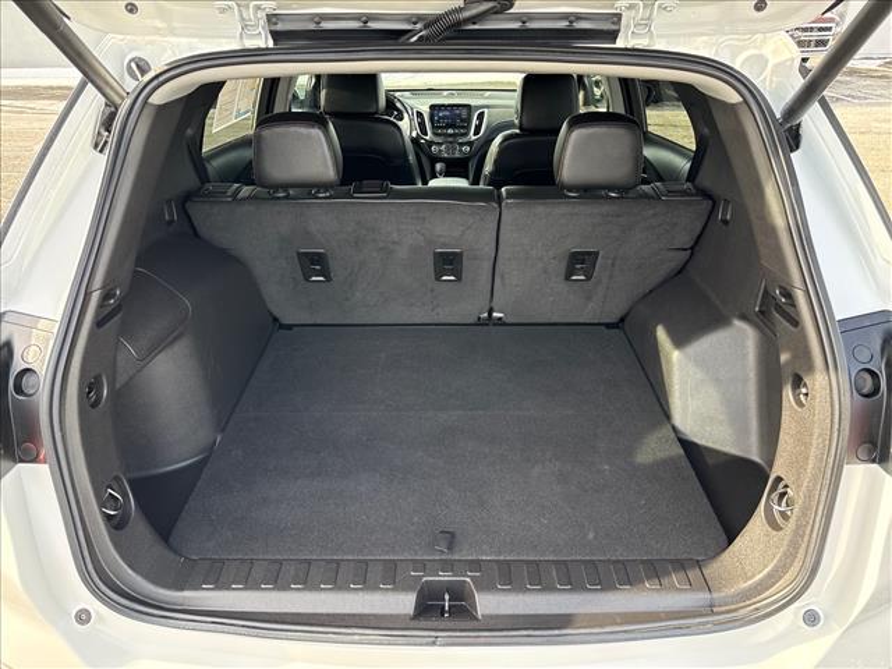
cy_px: 334
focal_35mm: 24
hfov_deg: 71.6
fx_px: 618
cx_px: 446
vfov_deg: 56.8
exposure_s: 1/169
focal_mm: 6.76
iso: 200
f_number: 1.78
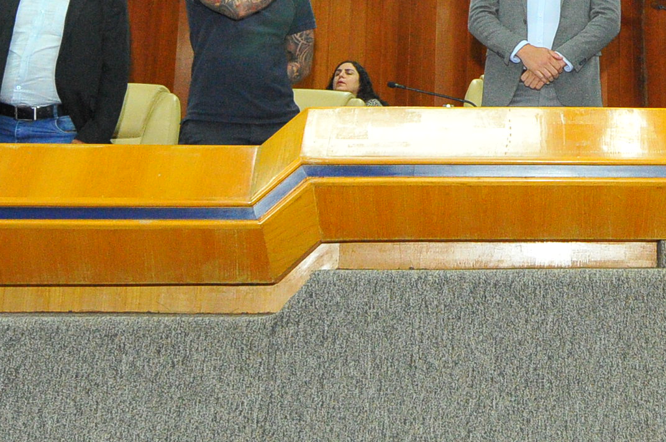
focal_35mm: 68
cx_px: 616
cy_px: -72
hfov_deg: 28.6
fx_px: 1247
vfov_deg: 19.1
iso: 2000
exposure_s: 1/125
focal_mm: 15
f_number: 4
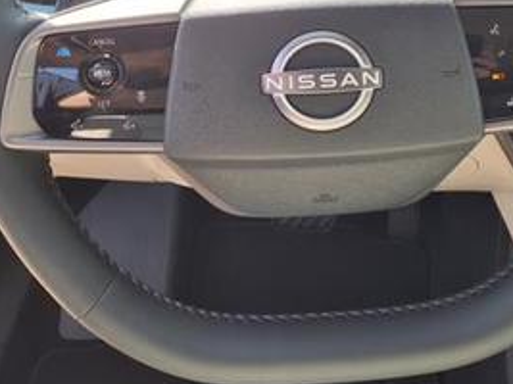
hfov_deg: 37.4
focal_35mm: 51
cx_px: 294
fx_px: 755
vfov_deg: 27.6
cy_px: 44
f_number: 1.9
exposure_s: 1/139
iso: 40
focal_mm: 3.58
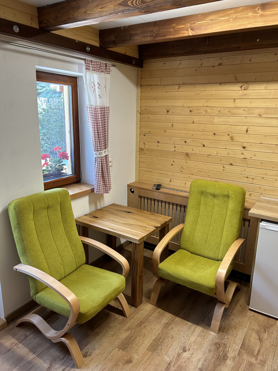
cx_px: 139
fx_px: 278
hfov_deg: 53.1
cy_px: 186
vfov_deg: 67.3
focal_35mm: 26
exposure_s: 1/100
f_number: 1.5
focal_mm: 5.7
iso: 100
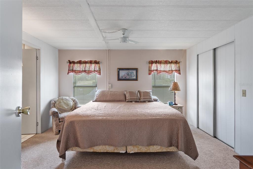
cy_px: 84
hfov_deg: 90.0
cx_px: 126
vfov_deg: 67.3
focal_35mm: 18
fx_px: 126
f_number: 8
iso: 400
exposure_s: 1
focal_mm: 18
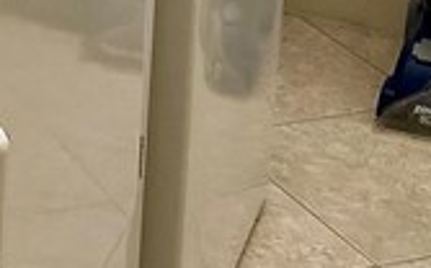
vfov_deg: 7.8
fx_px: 1831
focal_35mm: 156
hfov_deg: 12.7
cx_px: -212
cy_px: -387
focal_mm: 6.86
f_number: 1.78
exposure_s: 1/78
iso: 250
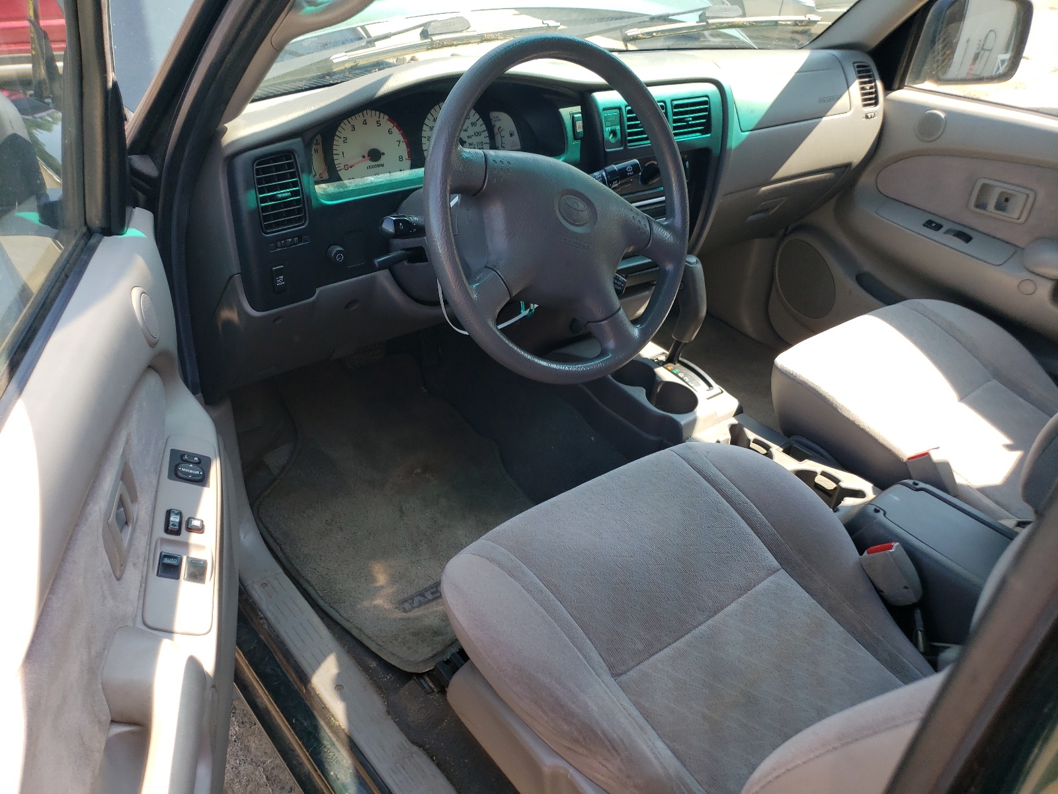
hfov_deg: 67.3
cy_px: 397
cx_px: 529
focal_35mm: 26
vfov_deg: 53.1
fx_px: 795
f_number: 1.5
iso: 50
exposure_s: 1/323
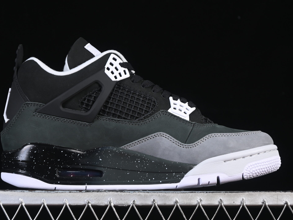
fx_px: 821
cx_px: 134
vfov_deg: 15.2
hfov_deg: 20.2
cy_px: 109
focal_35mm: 97
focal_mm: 50
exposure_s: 1/60
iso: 160
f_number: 6.3
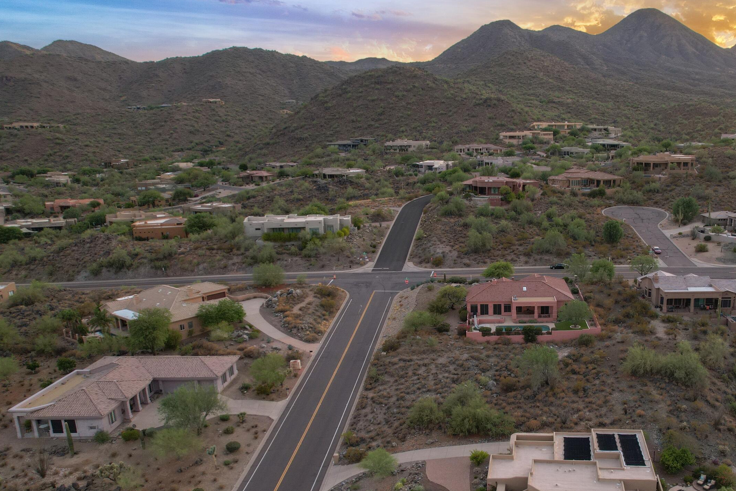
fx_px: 634
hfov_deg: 58.6
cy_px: 303
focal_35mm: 31
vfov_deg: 42.0
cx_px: 506
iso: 200
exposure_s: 1/80
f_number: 2.8
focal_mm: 8.38
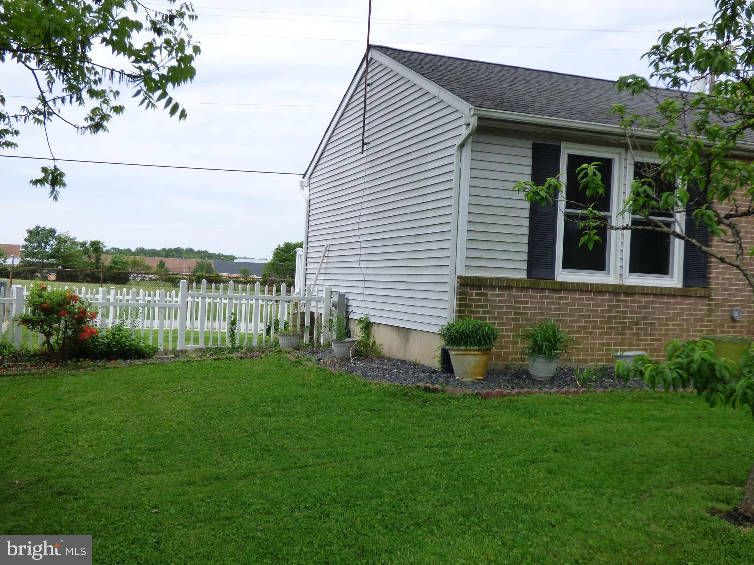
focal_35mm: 39
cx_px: 377
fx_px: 849
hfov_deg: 47.9
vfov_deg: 36.8
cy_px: 282
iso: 160
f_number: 3.5
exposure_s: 1/800
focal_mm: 6.8
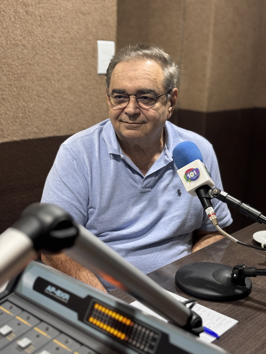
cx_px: 133
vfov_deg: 39.7
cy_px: 177
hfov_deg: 30.3
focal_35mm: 48
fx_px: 492
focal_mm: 6.76
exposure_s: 1/40
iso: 250
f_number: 1.78
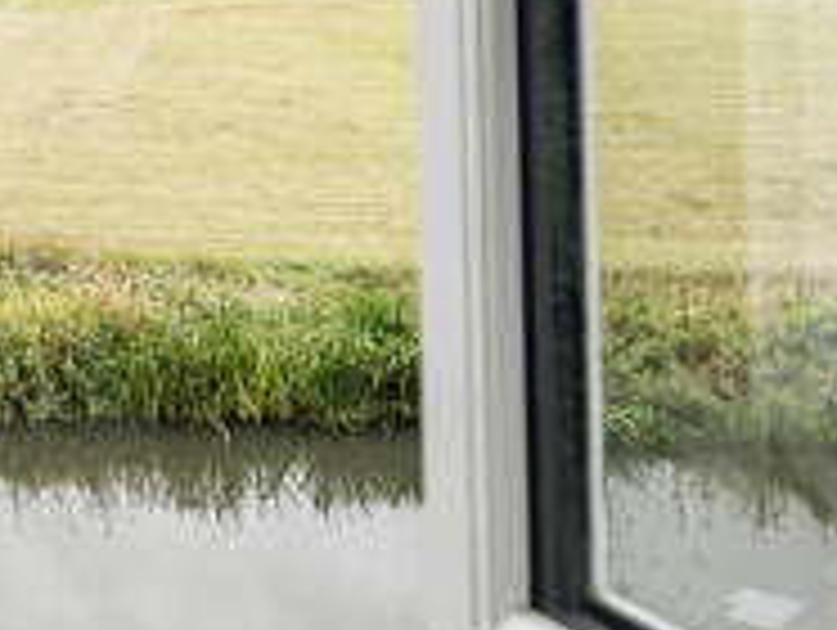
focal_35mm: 71
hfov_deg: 25.4
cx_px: -83
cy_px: -196
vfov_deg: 19.2
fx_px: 1719
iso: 400
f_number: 4
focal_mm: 14
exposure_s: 1/1000
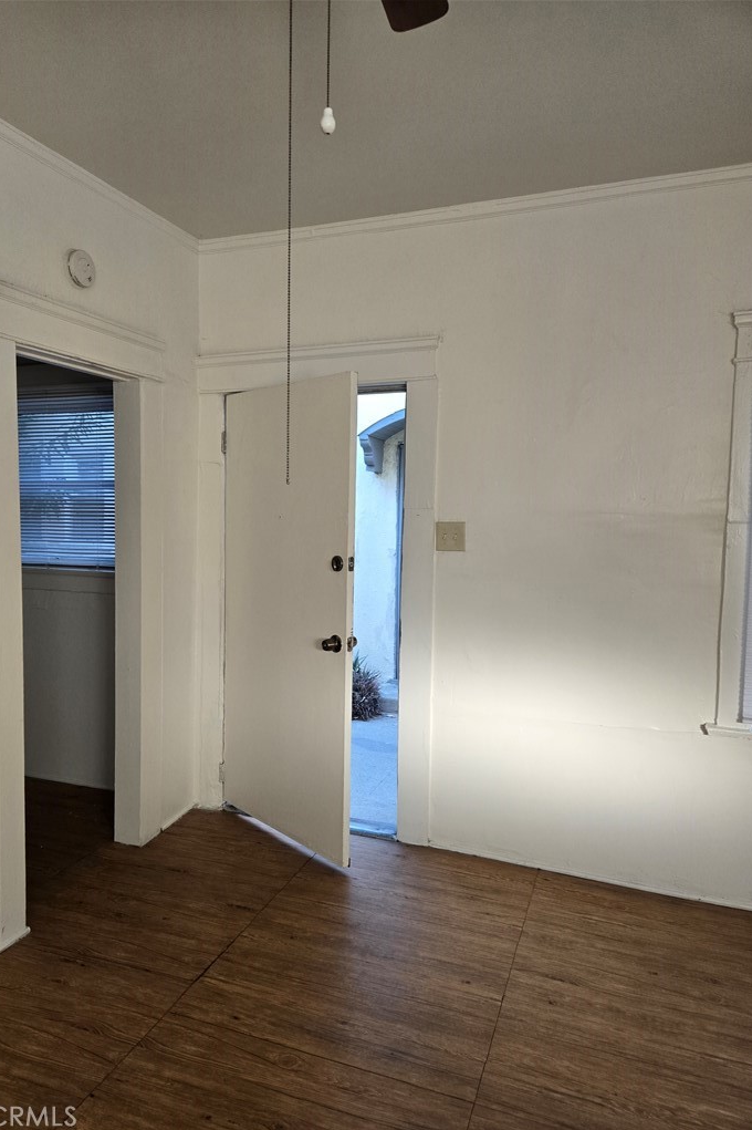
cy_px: 566
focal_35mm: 24
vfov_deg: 73.8
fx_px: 752
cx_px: 342
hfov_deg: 53.0
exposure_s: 1/180
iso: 160
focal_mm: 5.4
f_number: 1.8
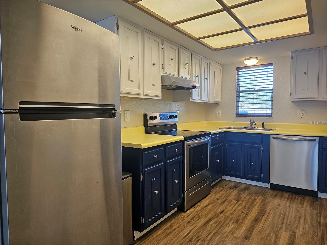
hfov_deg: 73.9
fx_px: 217
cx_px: 164
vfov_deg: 58.9
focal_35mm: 23
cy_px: 122
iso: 160
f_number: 1.7
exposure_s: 1/120
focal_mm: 6.3
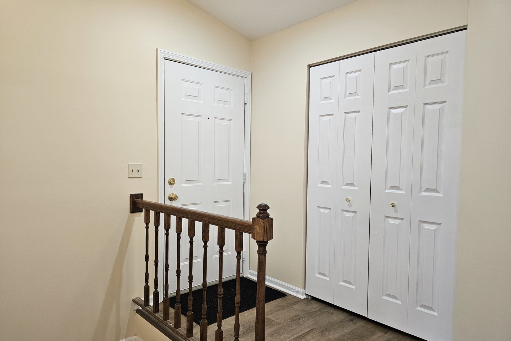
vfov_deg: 53.1
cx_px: 255
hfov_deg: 73.7
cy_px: 181
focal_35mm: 24
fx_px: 341
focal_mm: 6.3
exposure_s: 1/120
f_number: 1.7
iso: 200
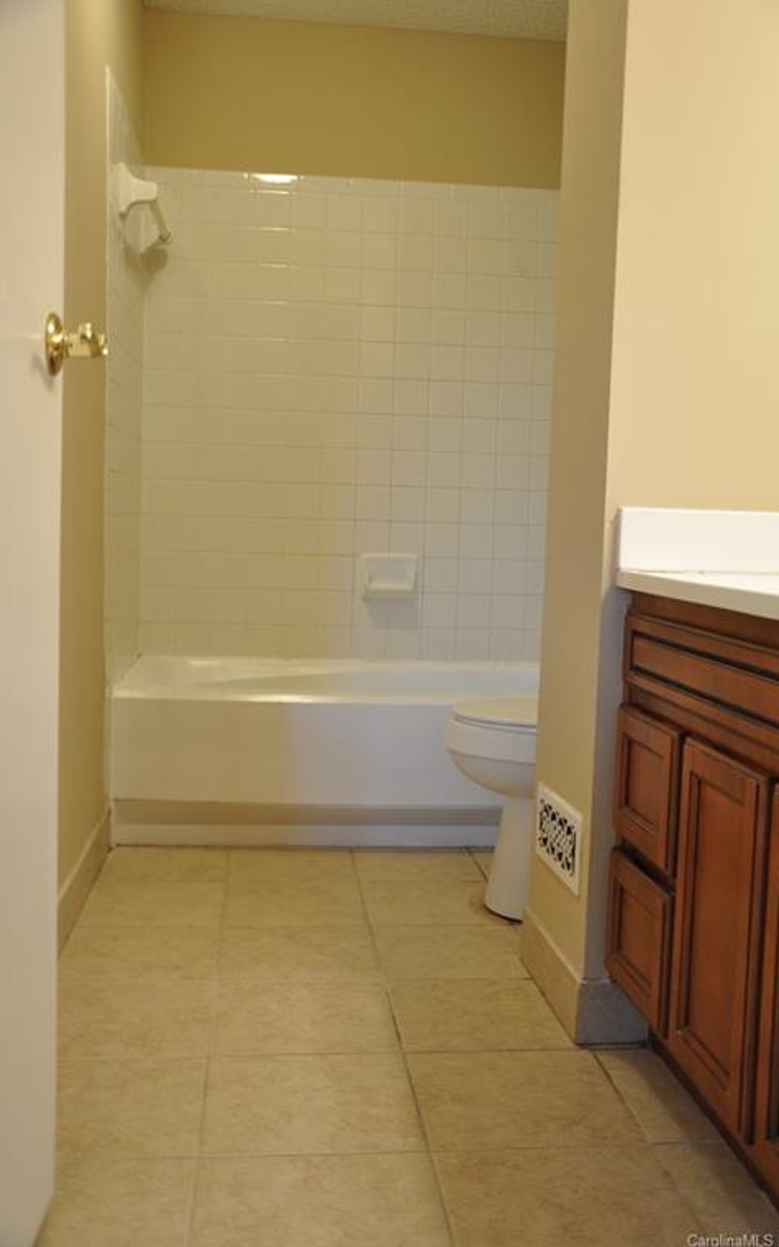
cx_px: 403
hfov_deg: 34.4
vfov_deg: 52.7
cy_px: 622
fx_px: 1257
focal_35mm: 37
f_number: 4.5
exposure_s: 1/20
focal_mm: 24
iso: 400
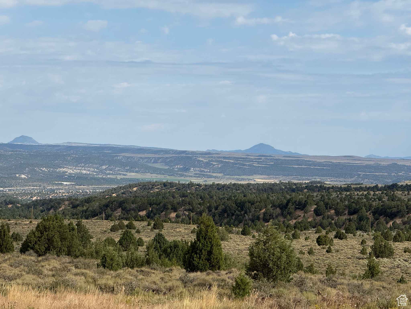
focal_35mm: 120
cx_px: 206
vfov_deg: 12.3
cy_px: 154
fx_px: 1425
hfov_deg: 16.4
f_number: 2.8
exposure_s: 1/2439
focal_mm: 15.66
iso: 64
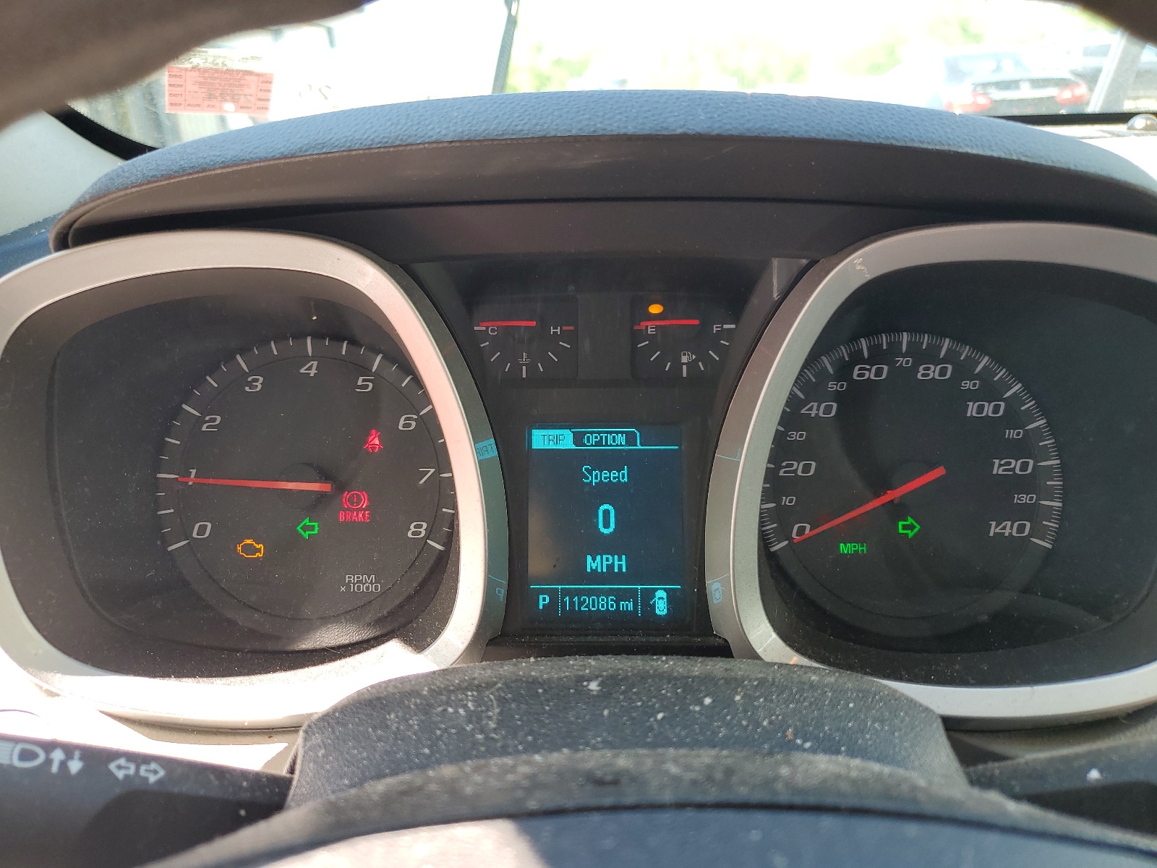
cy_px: 434
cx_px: 578
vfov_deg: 53.1
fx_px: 869
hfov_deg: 67.3
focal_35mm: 26
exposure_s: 1/143
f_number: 1.5
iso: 50
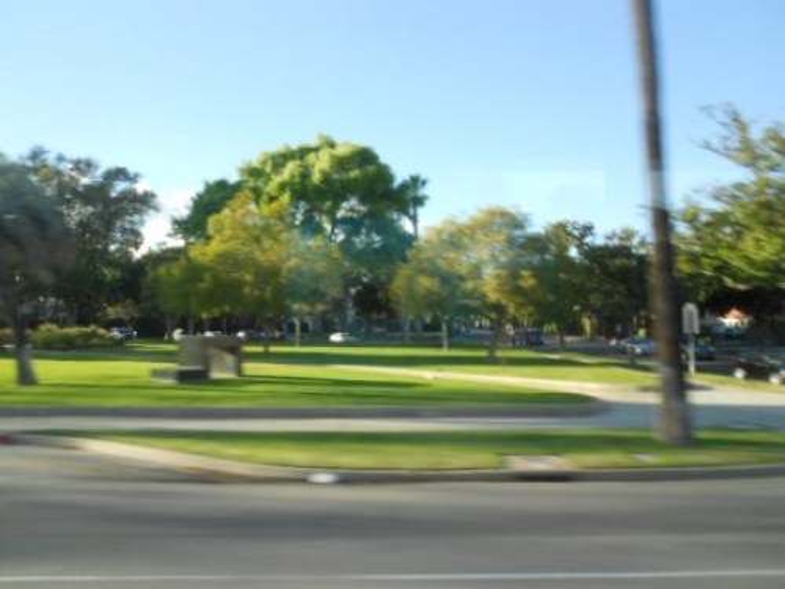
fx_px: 590
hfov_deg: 67.3
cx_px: 392
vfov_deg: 53.1
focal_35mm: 26
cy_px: 294
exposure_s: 1/30
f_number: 3.2
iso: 100
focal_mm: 4.6
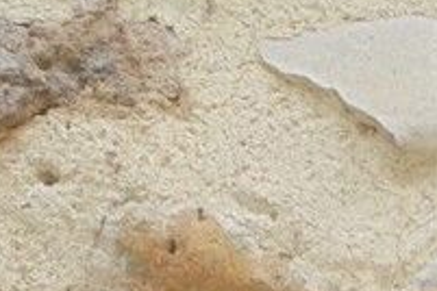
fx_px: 1918
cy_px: 718
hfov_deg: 13.0
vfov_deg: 8.0
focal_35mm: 158
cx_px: 135
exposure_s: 1/40
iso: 100
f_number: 4
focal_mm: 6.1
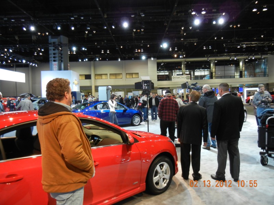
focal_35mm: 30
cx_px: 137
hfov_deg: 60.0
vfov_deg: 46.8
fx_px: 237
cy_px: 102
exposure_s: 1/60
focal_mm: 5.4
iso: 320
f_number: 3.5
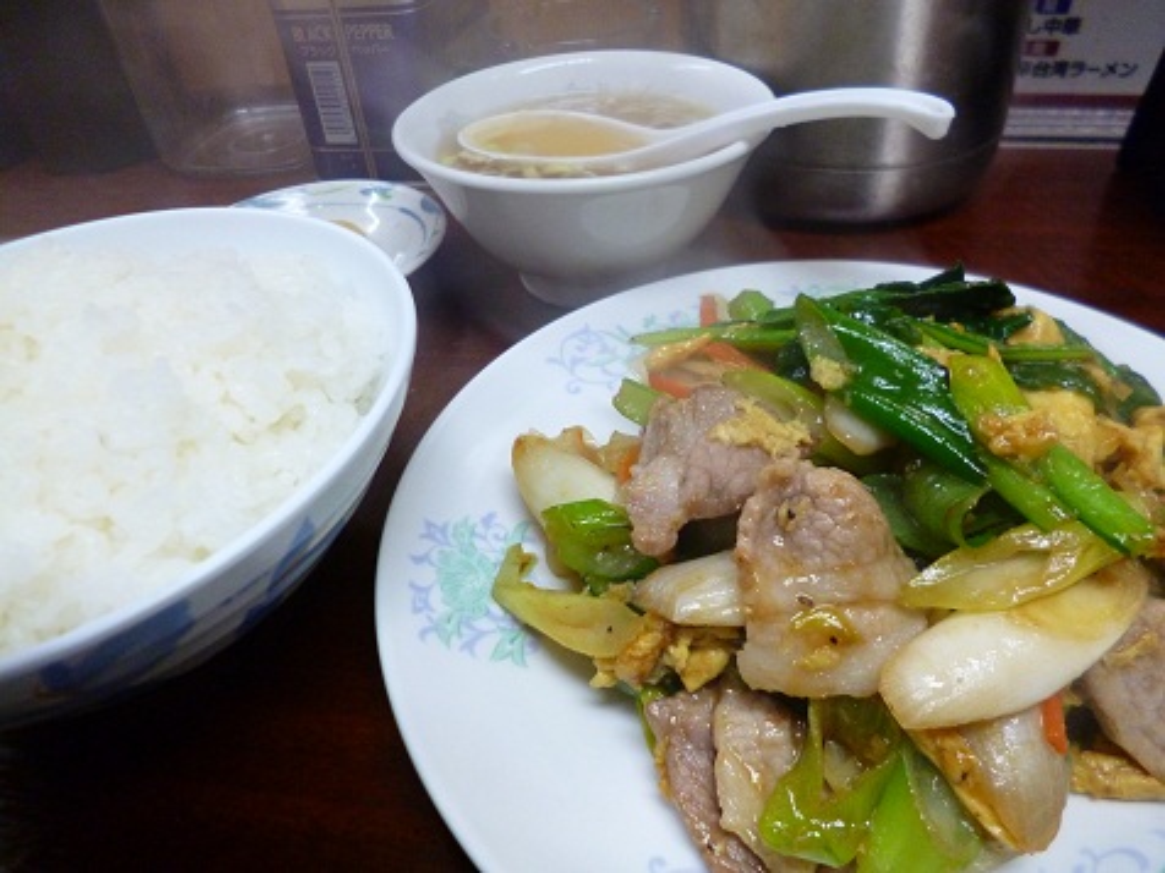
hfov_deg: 71.6
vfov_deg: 56.8
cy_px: 436
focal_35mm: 24
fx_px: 808
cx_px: 582
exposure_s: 1/30
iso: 400
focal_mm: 4.3
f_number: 2.5
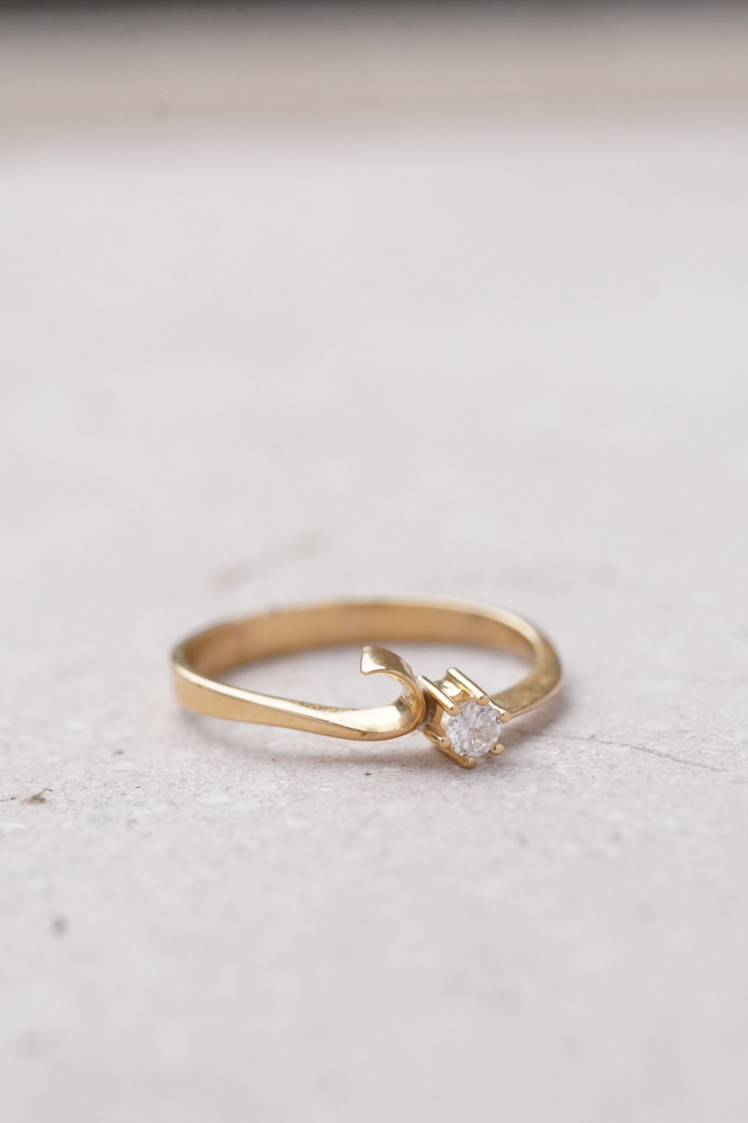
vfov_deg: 19.5
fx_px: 3272
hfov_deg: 13.0
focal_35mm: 105
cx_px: 374
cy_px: 562
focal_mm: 70
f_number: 8
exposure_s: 1/320
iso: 2000
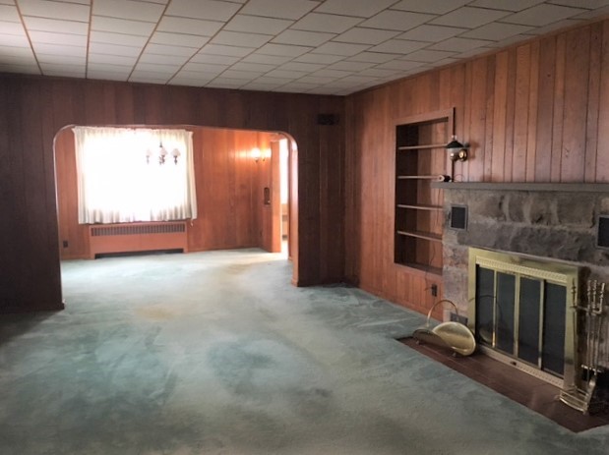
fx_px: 510
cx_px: 304
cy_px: 228
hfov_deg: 61.7
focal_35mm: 29
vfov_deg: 48.2
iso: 200
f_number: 2.2
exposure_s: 1/30
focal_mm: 4.15
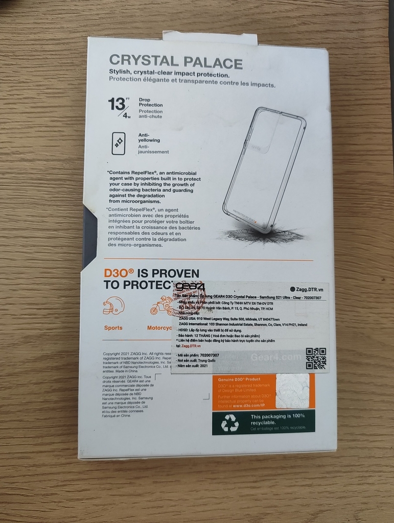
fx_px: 363
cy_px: 262
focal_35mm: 24
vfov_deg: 71.5
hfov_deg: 56.9
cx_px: 197
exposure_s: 1/50
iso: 442
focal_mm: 5.56
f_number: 1.88
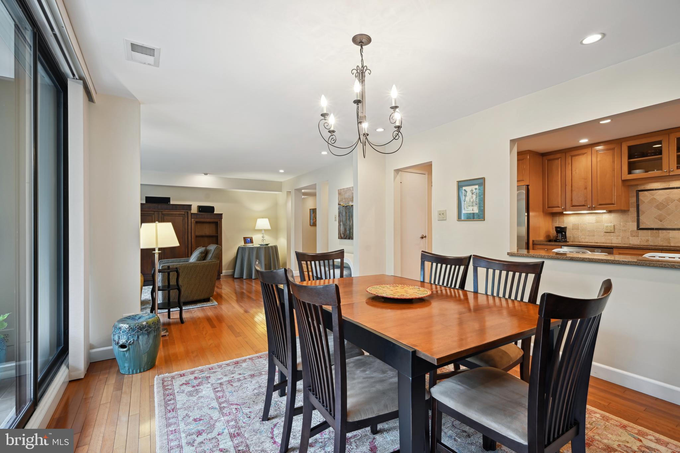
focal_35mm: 16
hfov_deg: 96.7
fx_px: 302
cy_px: 226
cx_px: 340
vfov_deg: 73.7
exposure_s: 1/5
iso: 200
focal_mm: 16
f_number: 9
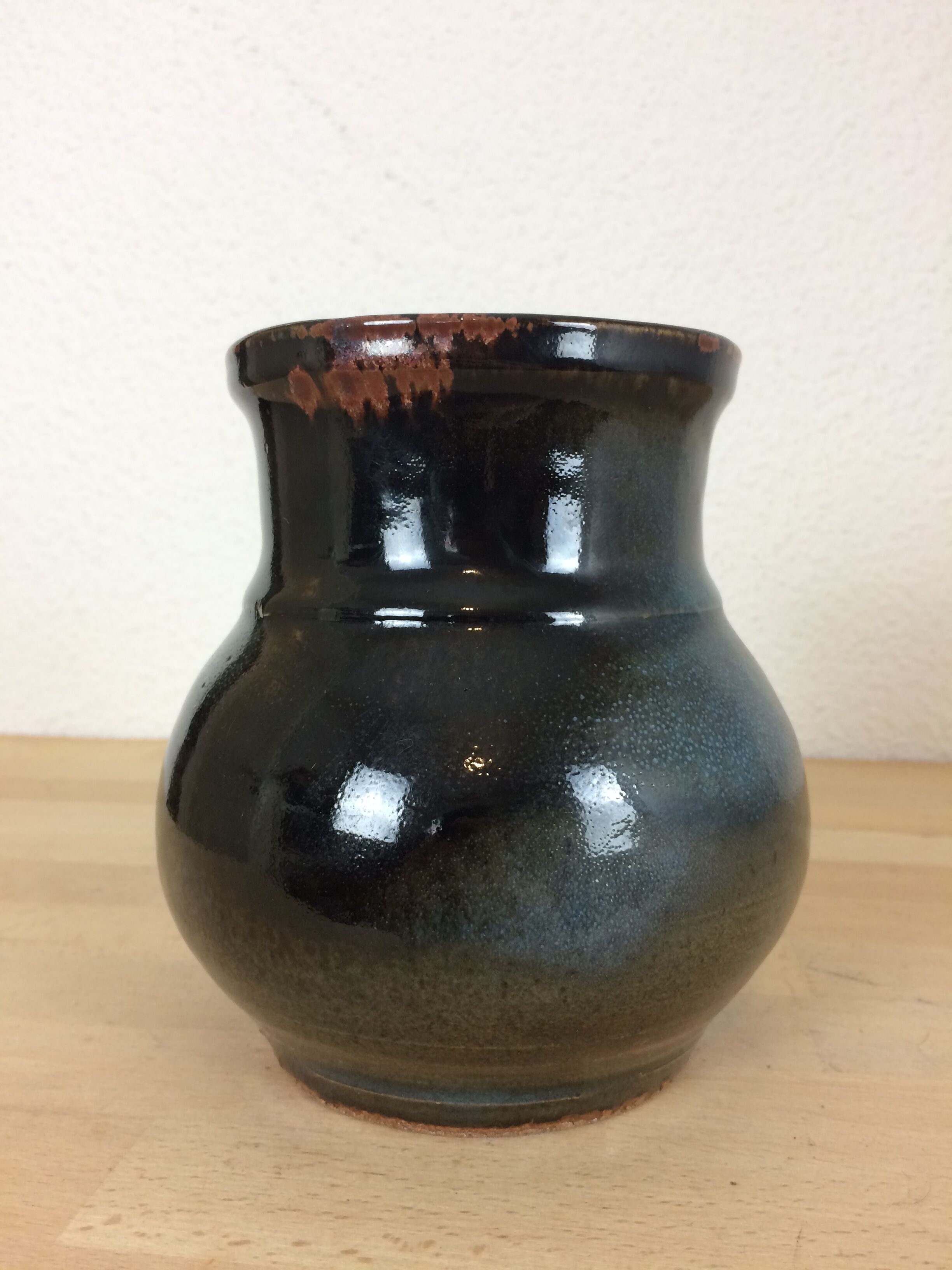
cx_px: 476
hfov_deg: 48.2
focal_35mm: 29
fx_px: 1063
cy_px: 635
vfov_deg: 61.7
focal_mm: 4.15
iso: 64
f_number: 2.2
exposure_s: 1/33
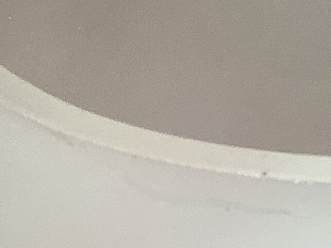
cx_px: 362
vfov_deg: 9.4
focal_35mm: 157
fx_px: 1501
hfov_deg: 12.4
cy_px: 11
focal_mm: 3.3
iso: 50
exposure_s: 1/100
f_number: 2.4
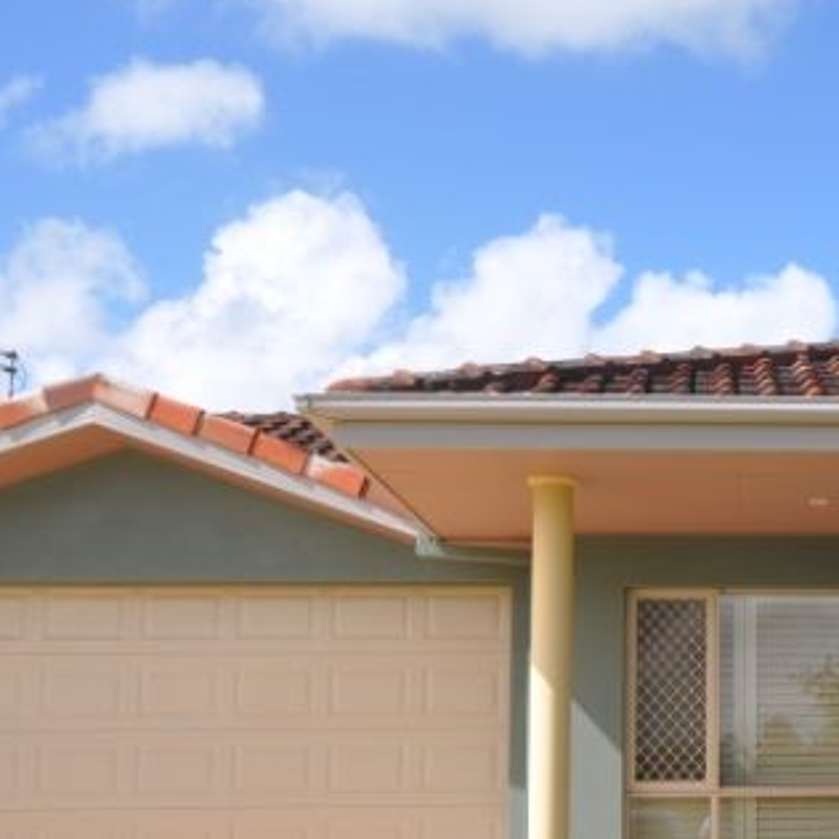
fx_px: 1810
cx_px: 924
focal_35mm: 66
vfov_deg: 25.9
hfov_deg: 24.4
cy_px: 587
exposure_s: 1/320
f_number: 9
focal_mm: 16
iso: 200
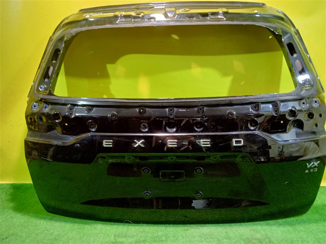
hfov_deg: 63.4
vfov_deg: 49.7
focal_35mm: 28
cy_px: 122
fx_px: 264
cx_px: 163
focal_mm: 3.65
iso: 597
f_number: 2.2
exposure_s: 1/33.3
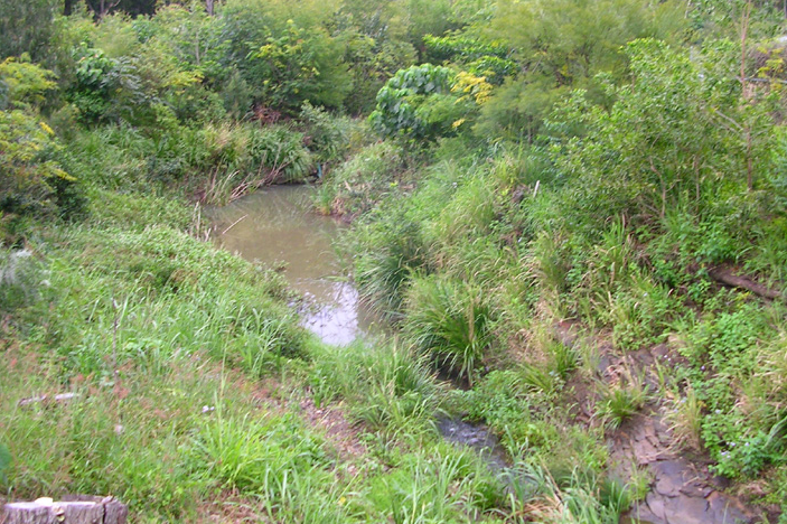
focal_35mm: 45
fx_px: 983
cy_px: 254
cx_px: 409
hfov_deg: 43.6
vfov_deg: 29.8
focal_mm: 5.8
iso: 50
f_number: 2.8
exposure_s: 1/66.6
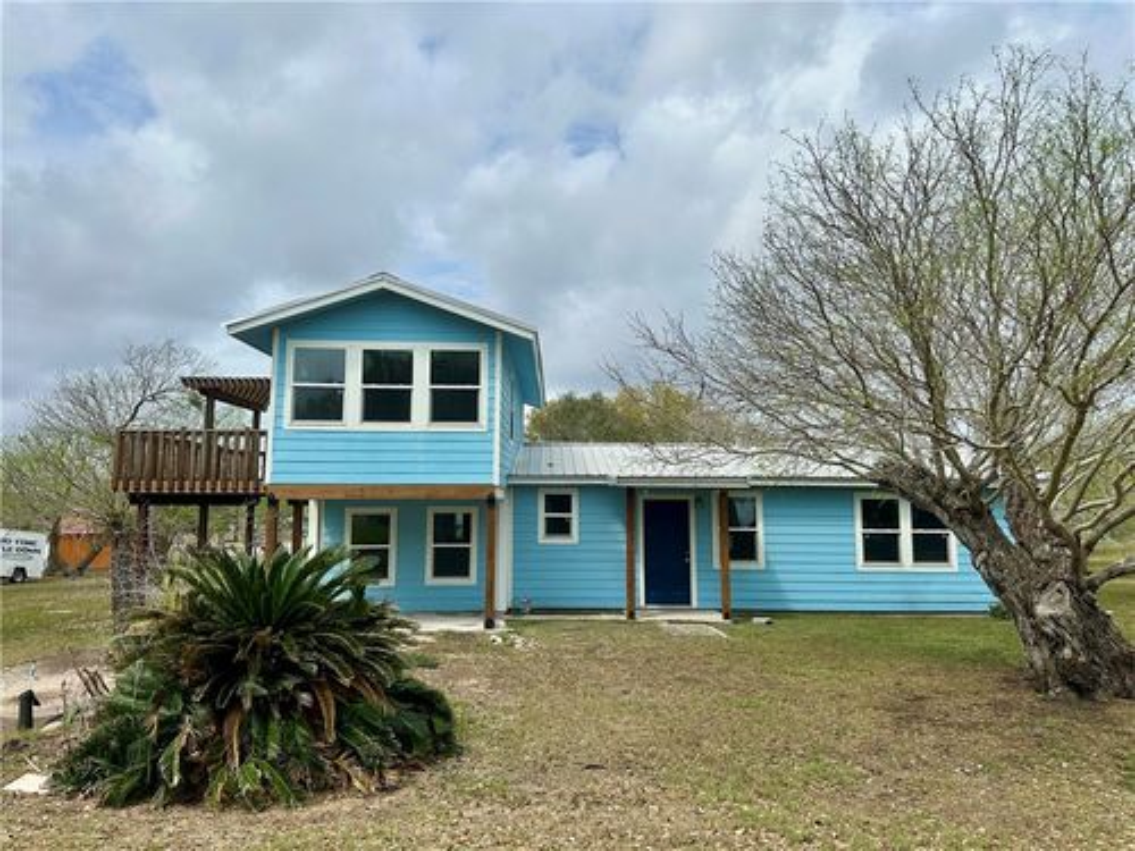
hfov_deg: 71.6
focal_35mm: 24
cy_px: 426
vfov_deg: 56.8
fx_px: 787
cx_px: 568
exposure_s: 1/7576
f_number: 1.78
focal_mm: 6.86
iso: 80
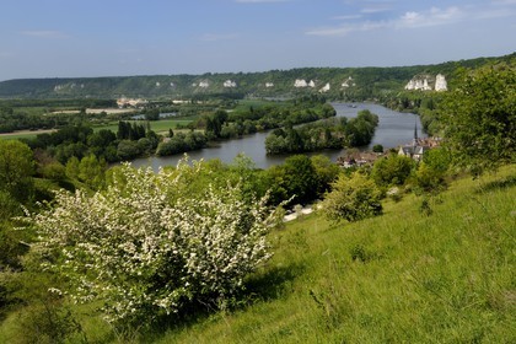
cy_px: 172
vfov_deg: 33.4
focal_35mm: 40
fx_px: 573
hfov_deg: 48.5
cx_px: 258
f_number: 14
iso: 200
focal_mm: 40
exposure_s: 1/160
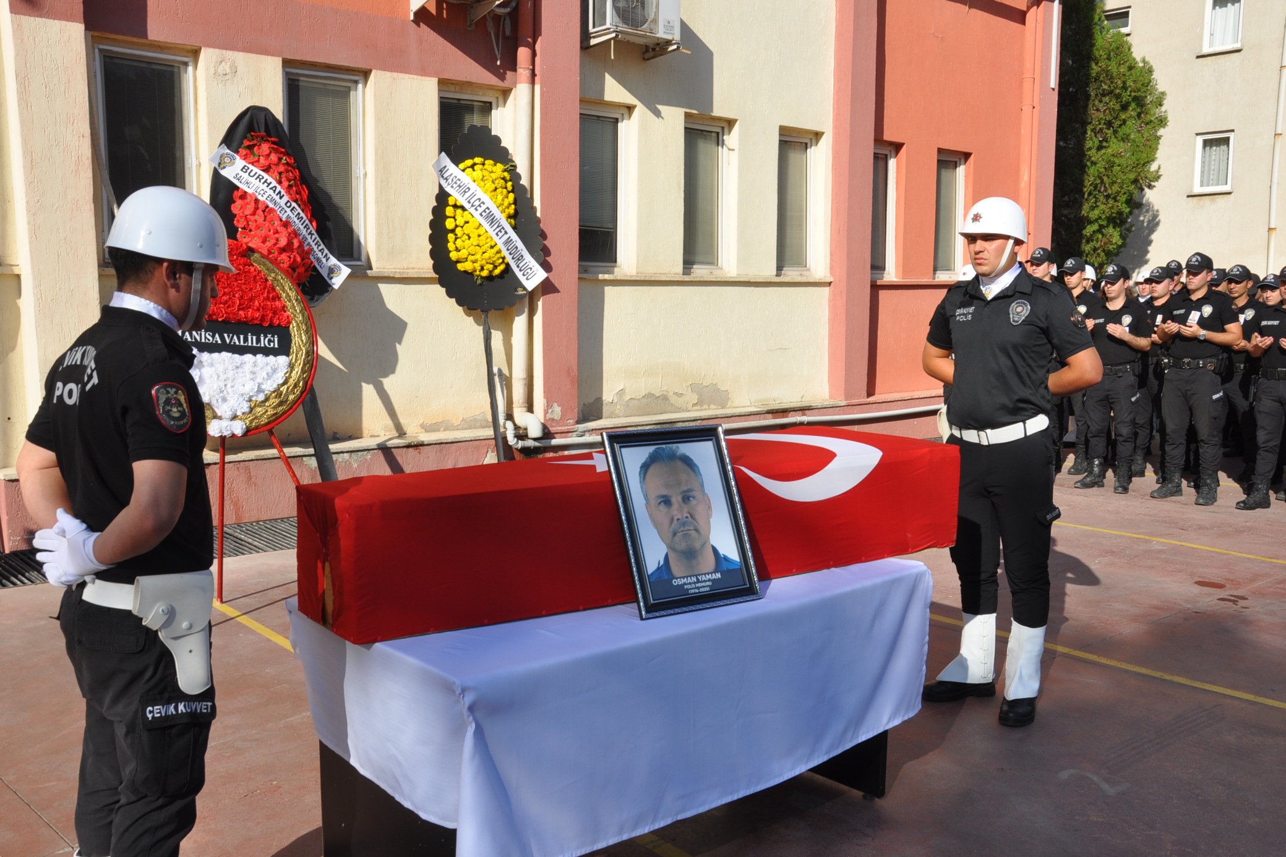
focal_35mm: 34
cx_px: 632
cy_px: 425
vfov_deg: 38.9
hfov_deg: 55.8
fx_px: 1214
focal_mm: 22
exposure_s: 1/160
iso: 200
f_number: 13
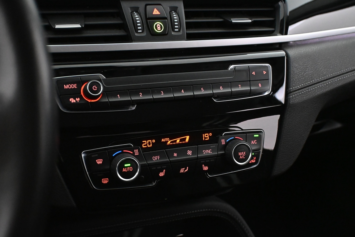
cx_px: 178
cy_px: 118
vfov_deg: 27.7
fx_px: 481
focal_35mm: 49
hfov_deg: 40.5
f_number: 5
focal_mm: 32.5
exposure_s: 1/50
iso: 9000
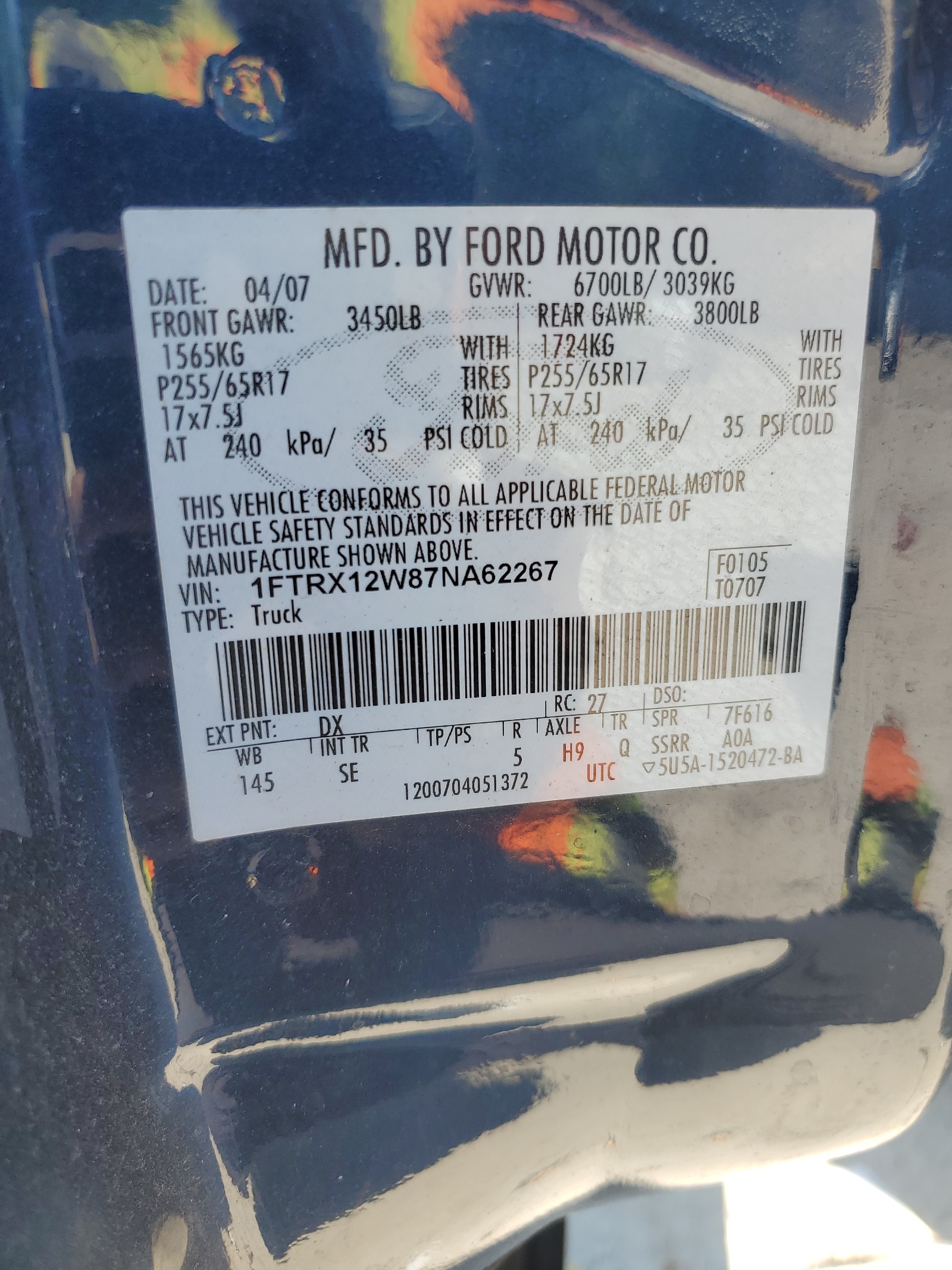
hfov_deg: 53.1
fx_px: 953
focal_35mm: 26
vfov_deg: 67.3
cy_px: 635
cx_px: 476
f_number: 1.5
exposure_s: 1/667
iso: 50
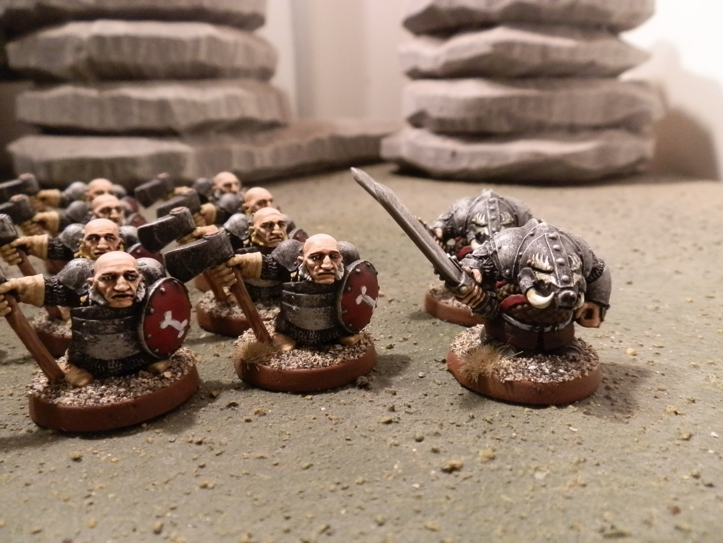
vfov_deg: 49.7
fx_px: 585
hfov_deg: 63.4
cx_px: 362
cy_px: 272
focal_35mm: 28
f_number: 3.1
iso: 400
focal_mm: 5
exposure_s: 1/80
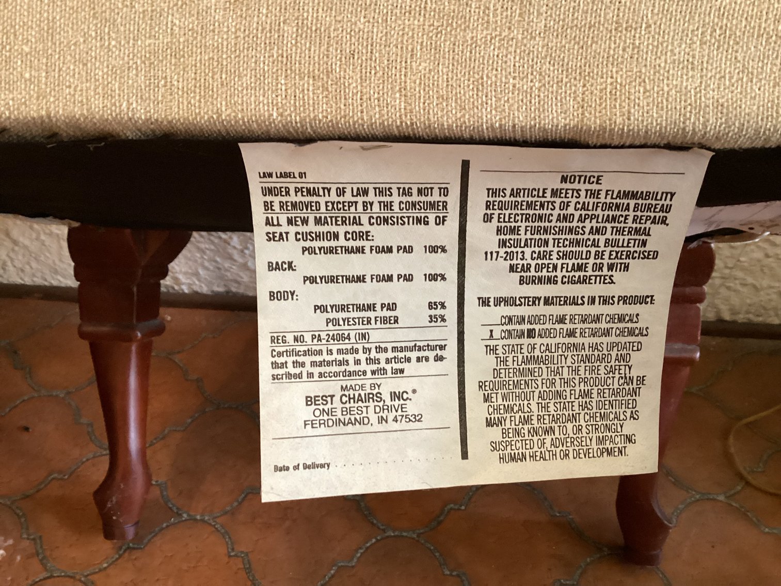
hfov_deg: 58.3
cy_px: 293
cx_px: 390
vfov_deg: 45.4
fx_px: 699
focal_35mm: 31
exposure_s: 1/40
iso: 320
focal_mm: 3.3
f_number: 2.4
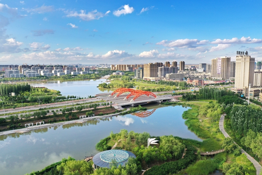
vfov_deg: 46.4
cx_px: 131
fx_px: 204
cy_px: 88
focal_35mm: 28
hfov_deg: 65.5
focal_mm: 10.26
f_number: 5
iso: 100
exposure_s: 1/200
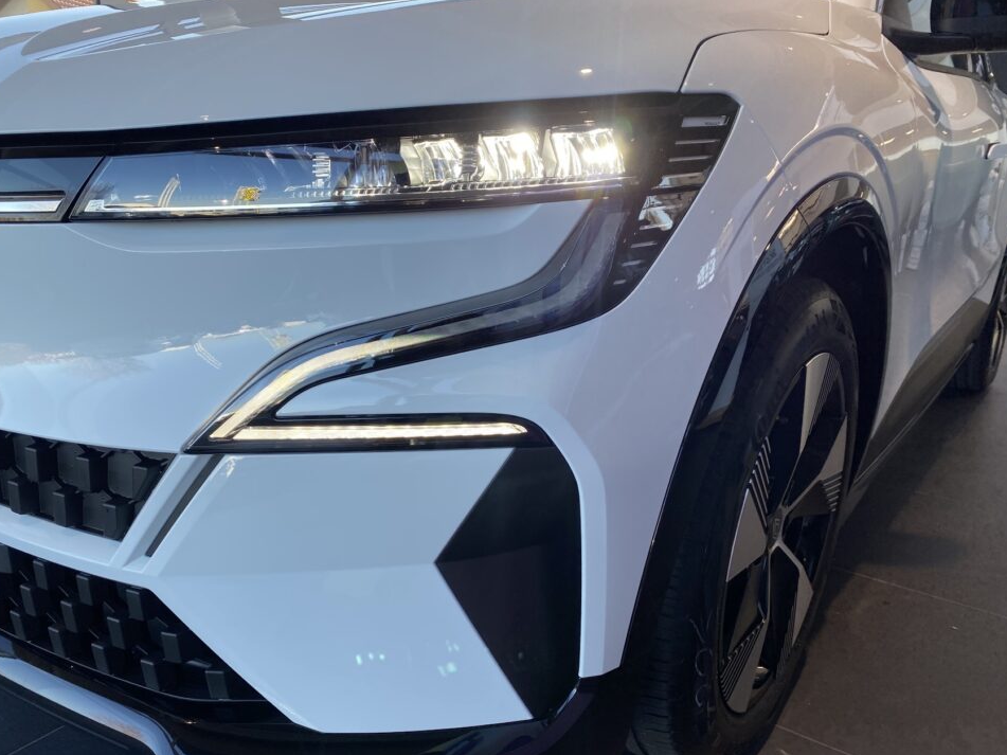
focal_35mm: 28
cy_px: 402
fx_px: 814
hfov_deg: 63.4
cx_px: 480
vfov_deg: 49.7
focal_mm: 4.25
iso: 32
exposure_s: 1/177
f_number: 1.8
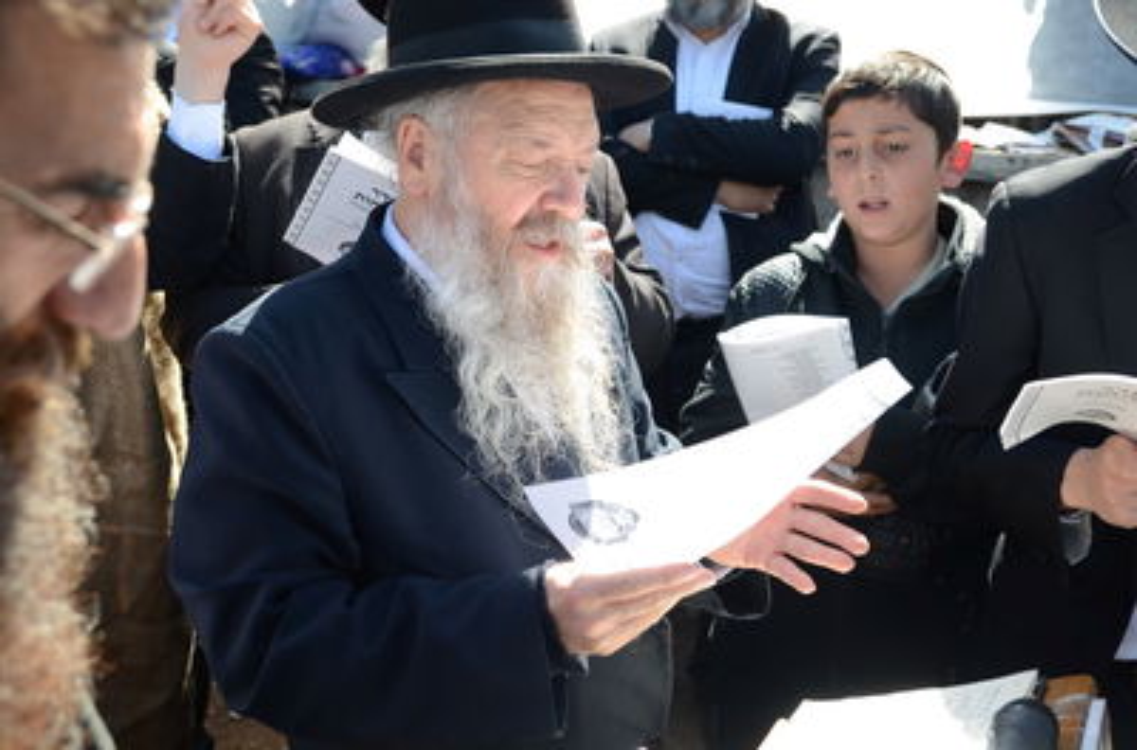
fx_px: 1370
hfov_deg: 45.1
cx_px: 568
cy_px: 375
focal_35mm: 44
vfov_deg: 30.6
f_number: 5.6
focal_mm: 29
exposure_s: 1/160
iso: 100
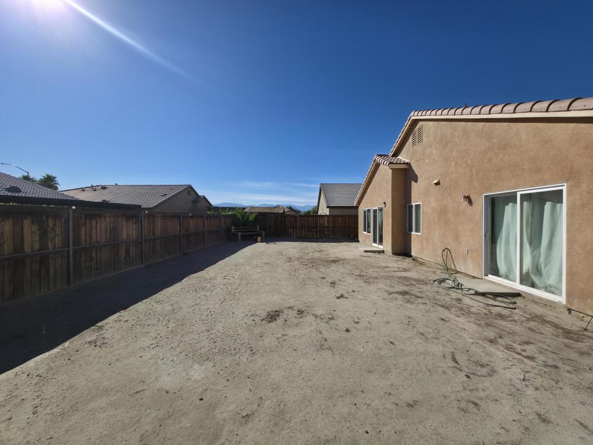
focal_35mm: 13
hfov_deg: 106.2
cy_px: 222
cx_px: 296
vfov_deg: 89.9
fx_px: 223
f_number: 1.9
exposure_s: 1/1859
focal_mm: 2.2
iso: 20
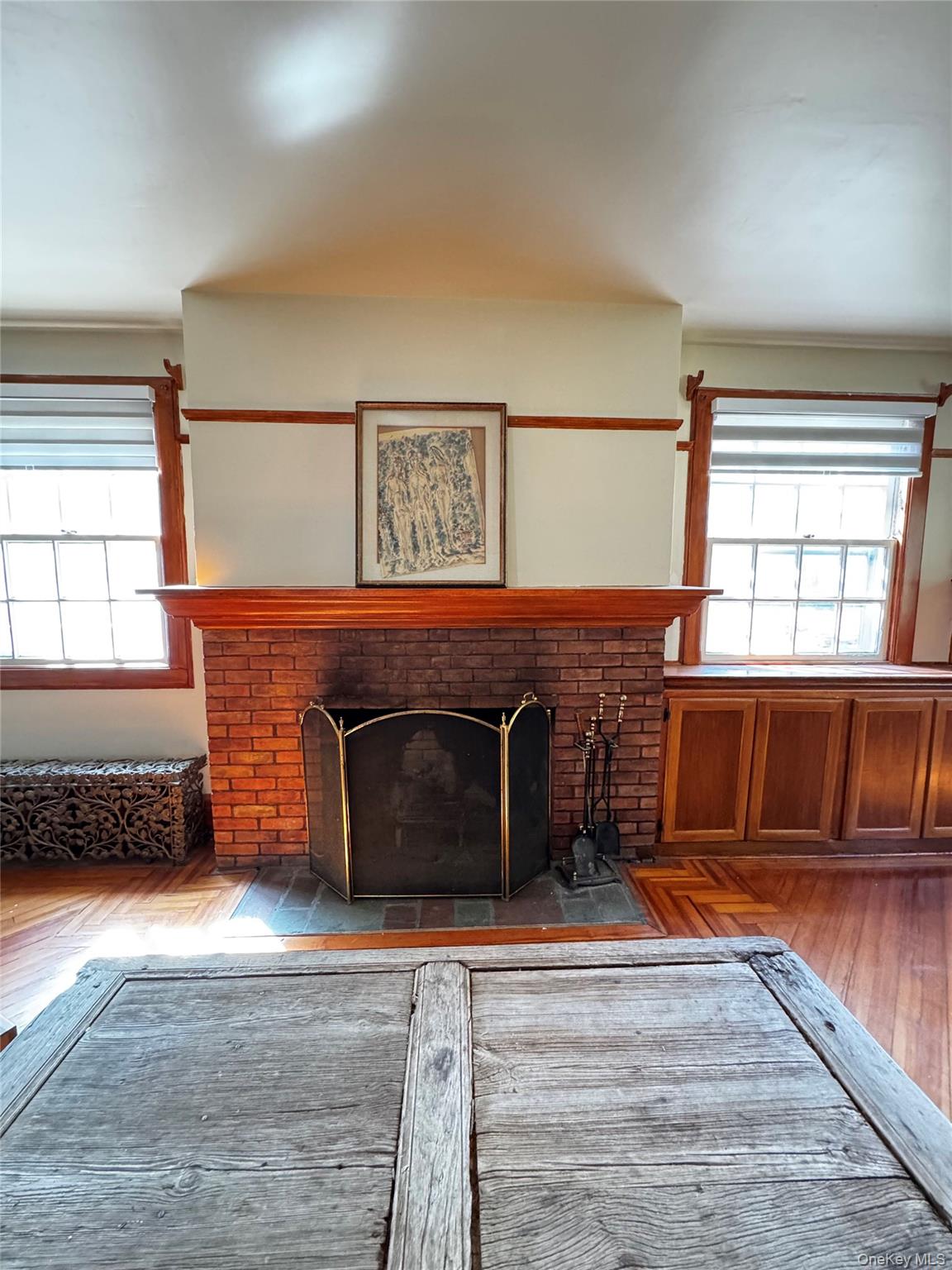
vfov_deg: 102.1
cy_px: 635
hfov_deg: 85.7
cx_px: 476
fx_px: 513
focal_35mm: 14
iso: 1000
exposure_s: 1/60
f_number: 2.2
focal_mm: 2.22
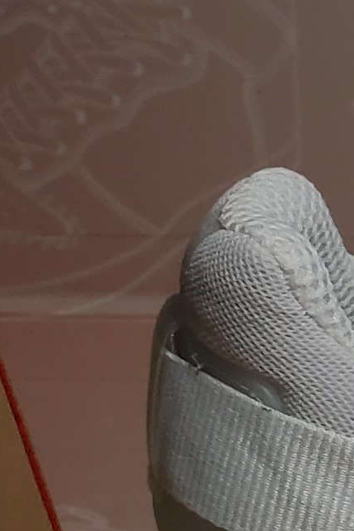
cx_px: 1615
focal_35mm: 169
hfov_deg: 6.1
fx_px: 2493
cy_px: 158
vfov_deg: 12.1
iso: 50
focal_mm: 4.3
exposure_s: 1/462
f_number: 2.4
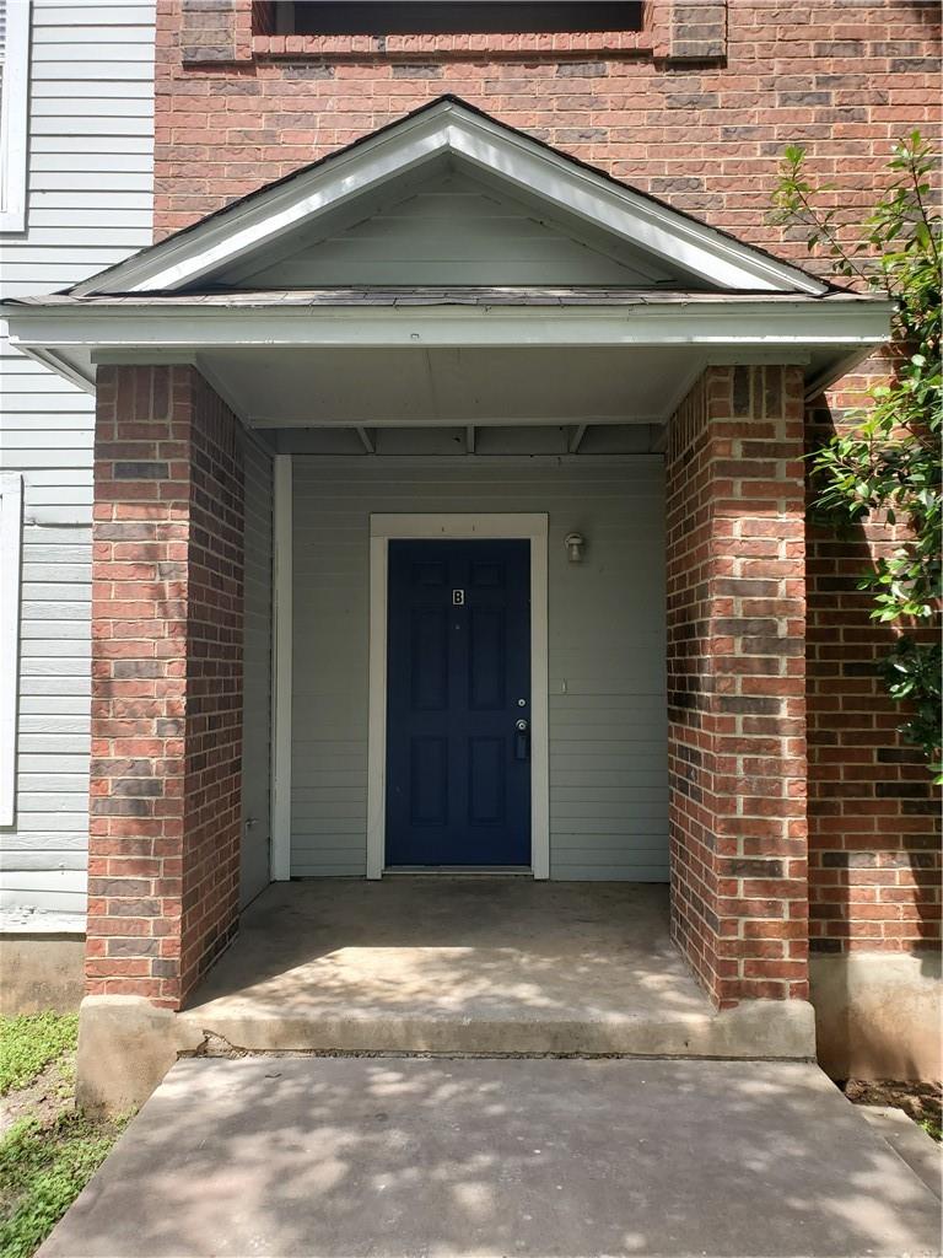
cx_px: 472
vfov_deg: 67.3
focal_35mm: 26
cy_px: 629
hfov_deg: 53.1
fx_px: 944
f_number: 2.4
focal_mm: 4.3
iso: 50
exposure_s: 1/510
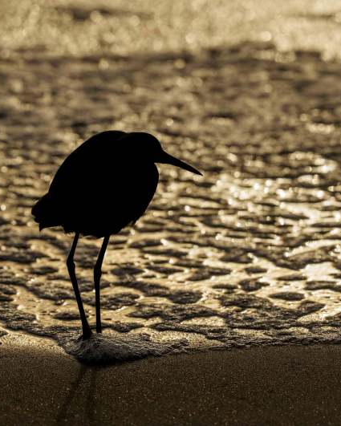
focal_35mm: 594
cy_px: 213
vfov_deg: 3.3
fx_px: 7491
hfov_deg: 2.6
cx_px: 225
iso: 100
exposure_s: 1/2000
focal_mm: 420
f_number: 5.6
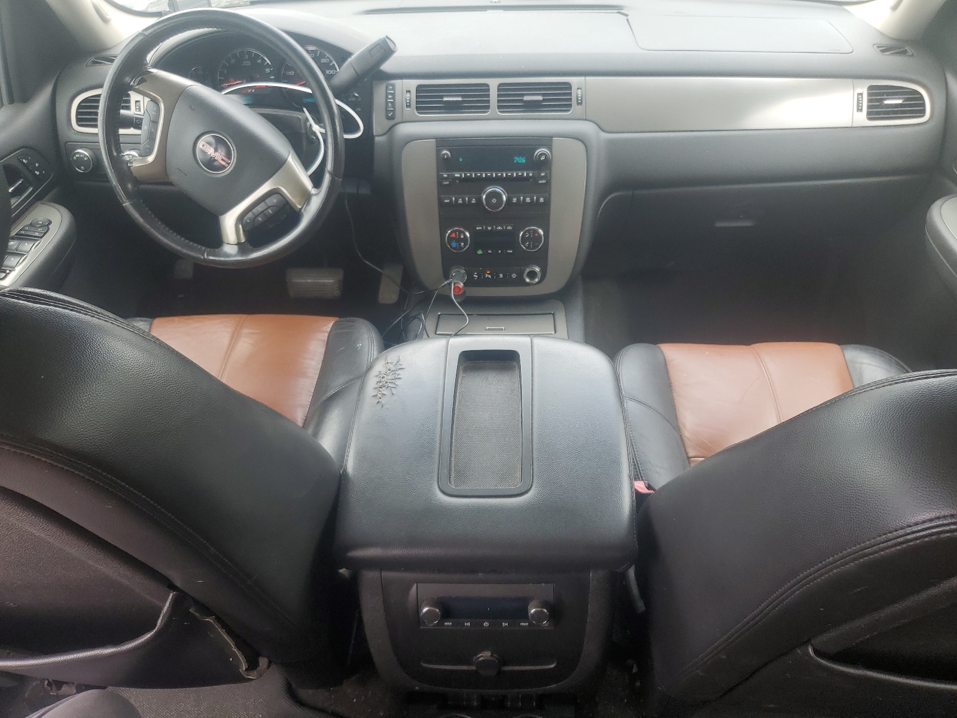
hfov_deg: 67.3
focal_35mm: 26
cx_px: 478
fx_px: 719
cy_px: 359
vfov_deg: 53.1
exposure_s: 1/139
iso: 50
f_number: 1.5
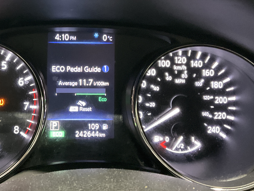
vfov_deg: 27.4
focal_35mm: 53
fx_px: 389
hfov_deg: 35.5
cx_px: 69
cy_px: 66
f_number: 1.8
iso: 400
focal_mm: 3
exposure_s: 1/28
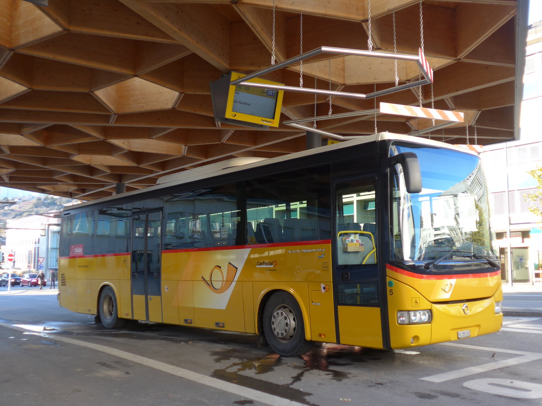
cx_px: 271
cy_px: 203
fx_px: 611
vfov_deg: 36.8
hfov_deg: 47.9
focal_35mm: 39
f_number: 2.5
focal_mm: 8
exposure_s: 1/125
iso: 80
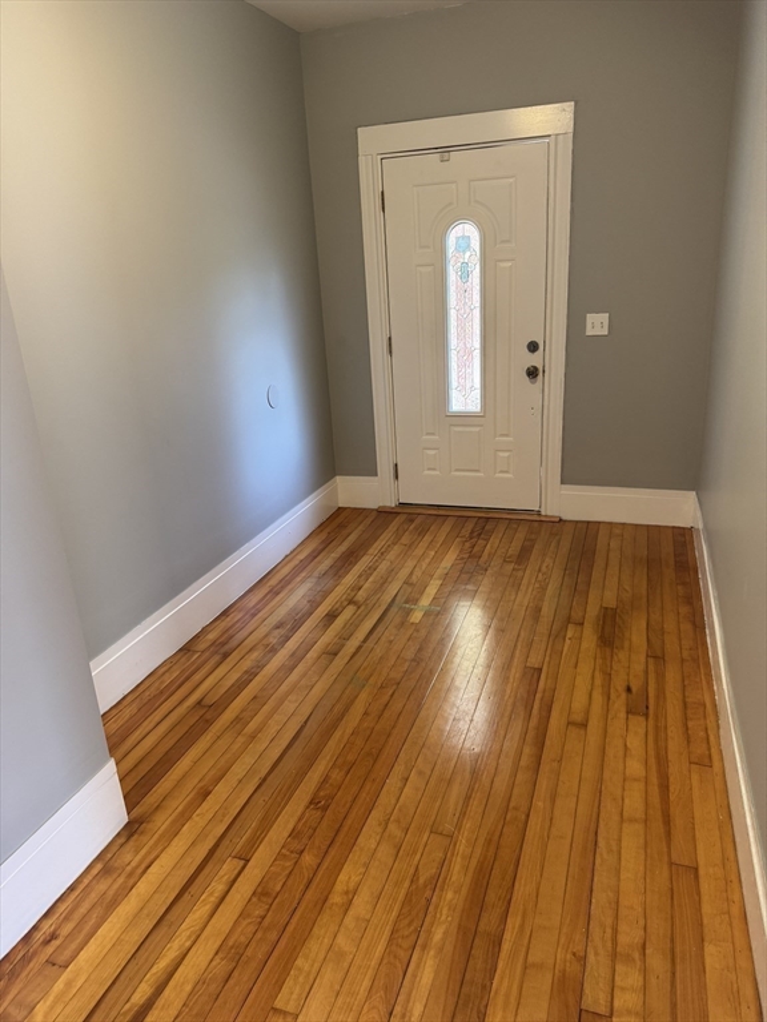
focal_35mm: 24
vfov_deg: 71.6
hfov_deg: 56.8
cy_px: 511
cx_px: 384
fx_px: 709
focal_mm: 6.76
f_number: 1.78
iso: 200
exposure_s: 1/60
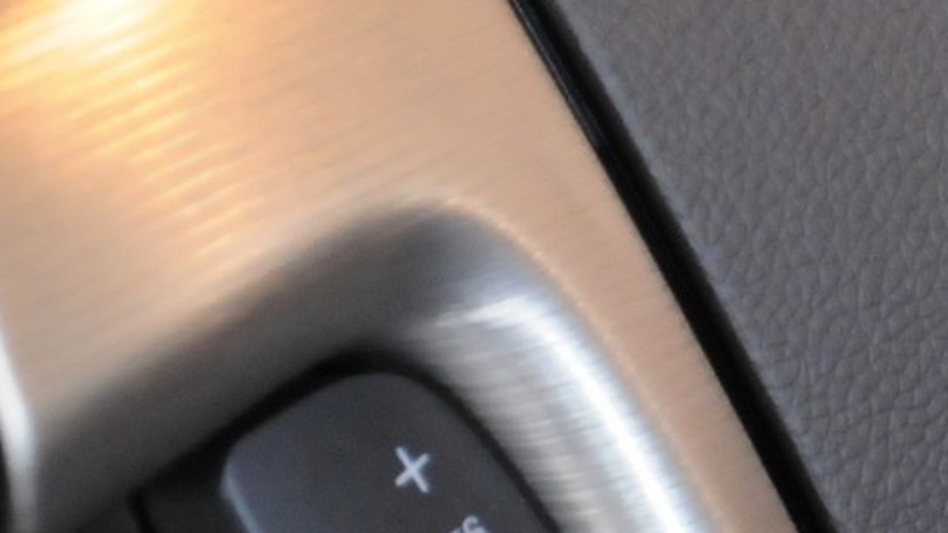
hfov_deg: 7.8
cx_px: 1188
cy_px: 280
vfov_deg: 4.4
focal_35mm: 274
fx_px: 6888
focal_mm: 38
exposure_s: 1/80
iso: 2000
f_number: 5
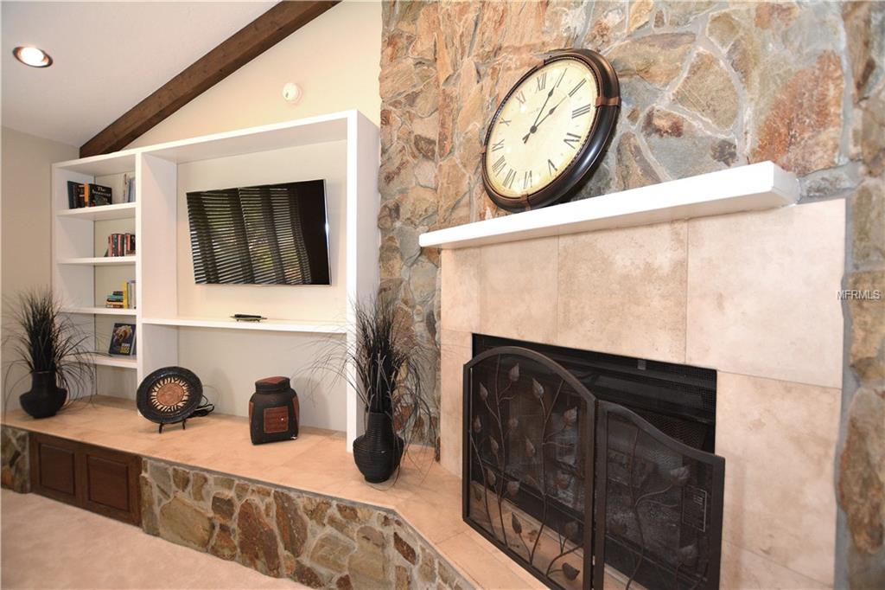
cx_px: 442
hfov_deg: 100.4
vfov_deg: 77.3
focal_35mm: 15
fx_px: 369
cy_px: 295
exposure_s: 1/60
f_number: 4
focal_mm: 10
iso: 900
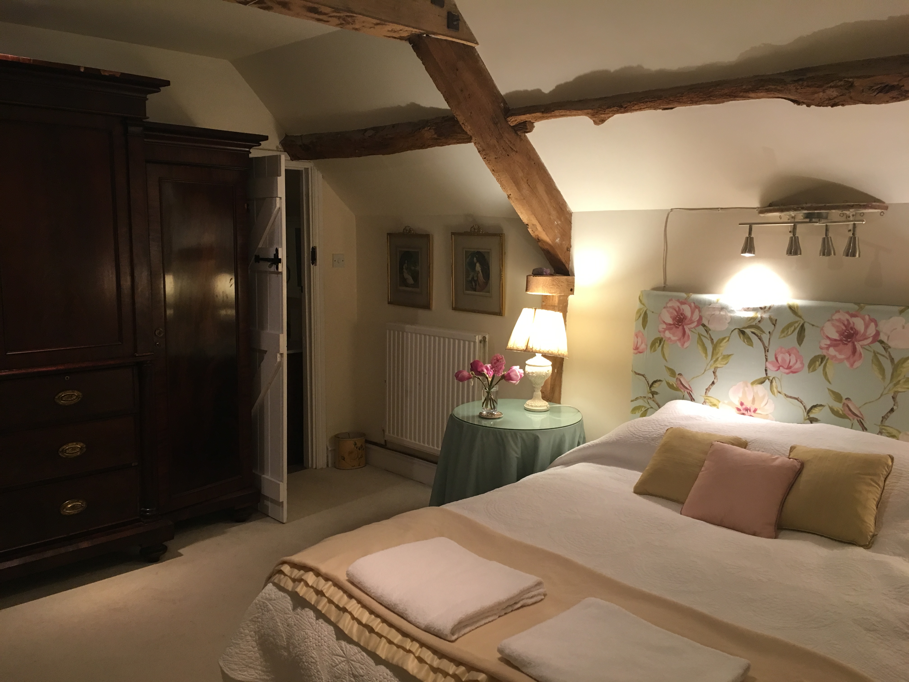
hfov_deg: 61.7
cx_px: 454
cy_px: 341
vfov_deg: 48.2
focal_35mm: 29
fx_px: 762
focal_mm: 4.15
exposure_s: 1/33
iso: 125
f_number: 2.2
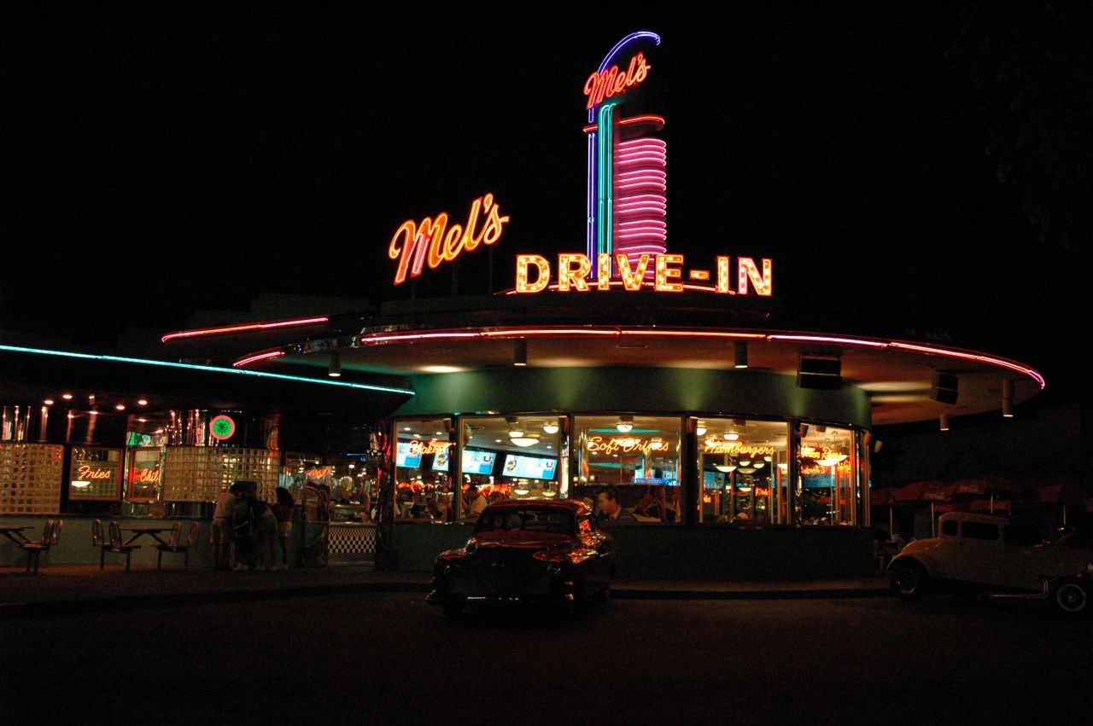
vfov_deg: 35.4
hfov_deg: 51.3
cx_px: 546
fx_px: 1137
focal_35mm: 38
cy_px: 363
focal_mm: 25
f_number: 5
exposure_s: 1/100
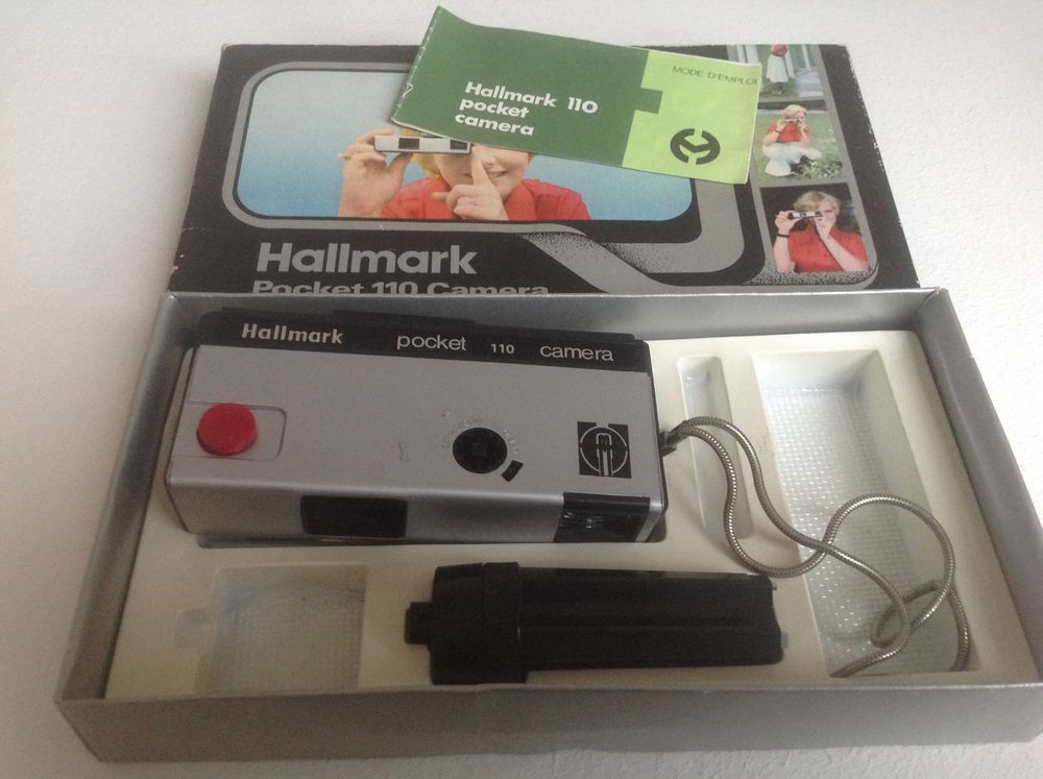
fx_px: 1053
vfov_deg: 40.6
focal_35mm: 35
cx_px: 522
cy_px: 390
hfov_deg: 52.7
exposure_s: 1/15
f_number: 2.4
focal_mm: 4.28
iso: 200
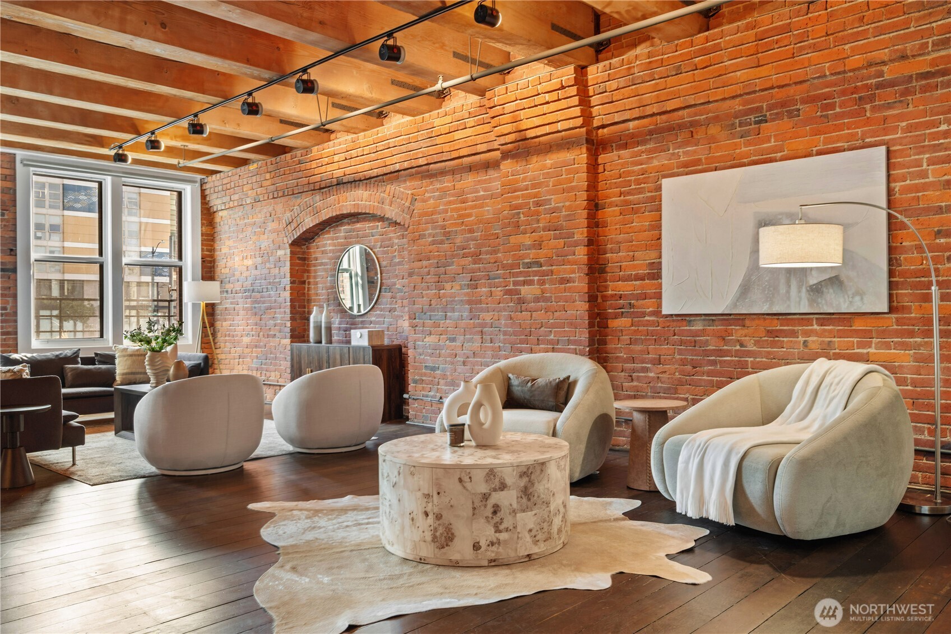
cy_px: 317
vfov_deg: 46.4
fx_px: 740
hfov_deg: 65.5
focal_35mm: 28
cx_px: 476
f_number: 11
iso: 100
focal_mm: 28
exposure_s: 4
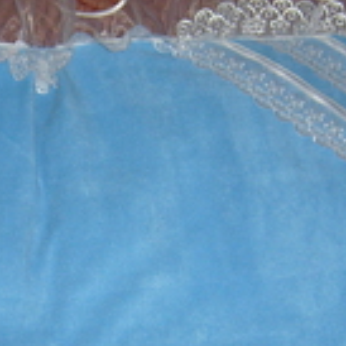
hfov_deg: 16.7
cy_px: 311
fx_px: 1153
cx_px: 8
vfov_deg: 16.8
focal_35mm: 102
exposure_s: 1/45
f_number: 2.8
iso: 100
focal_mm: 5.8
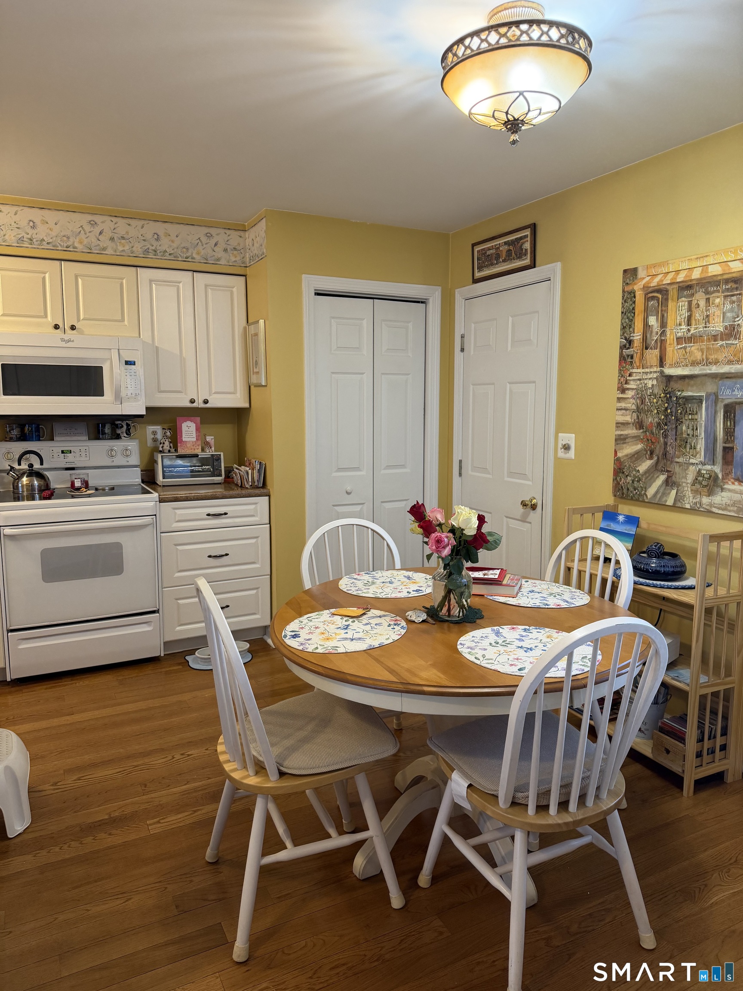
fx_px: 687
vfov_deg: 71.6
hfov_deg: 56.8
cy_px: 496
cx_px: 372
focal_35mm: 24
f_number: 1.78
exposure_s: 1/60
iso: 160
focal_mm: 6.76
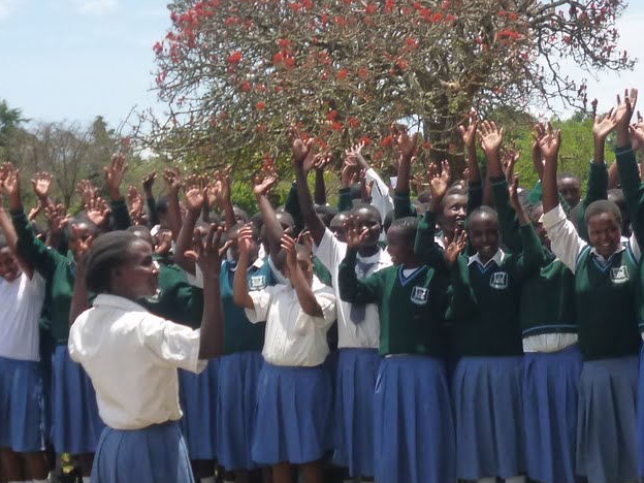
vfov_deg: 17.9
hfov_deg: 23.7
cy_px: 155
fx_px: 1526
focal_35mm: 82
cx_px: 431
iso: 160
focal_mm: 5.7
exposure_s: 1/100
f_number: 10
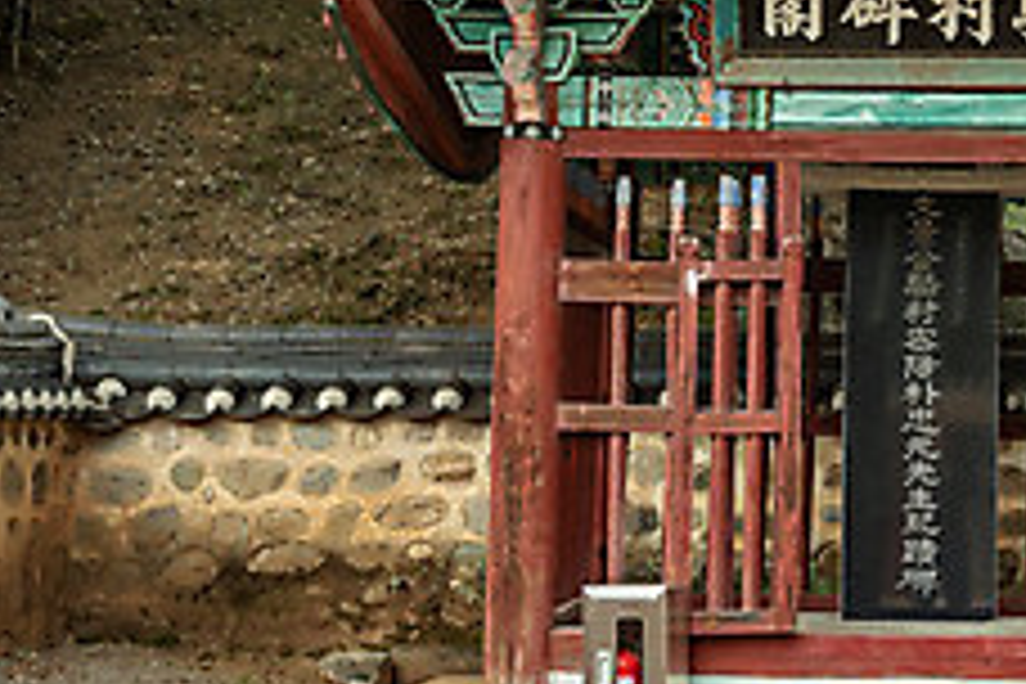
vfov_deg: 13.5
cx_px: 914
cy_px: 18
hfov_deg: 20.0
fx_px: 2850
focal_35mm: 100
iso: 200
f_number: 6.3
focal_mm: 38
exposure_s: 1/125
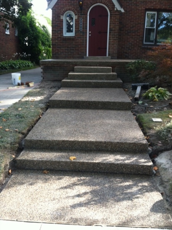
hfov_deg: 40.6
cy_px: 115
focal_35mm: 35
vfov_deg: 52.7
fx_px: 232
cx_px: 86
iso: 100
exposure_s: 1/120
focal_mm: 3.85
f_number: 2.8
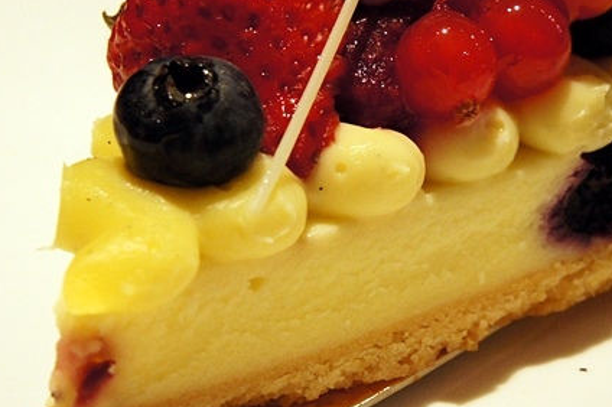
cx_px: 367
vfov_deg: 11.3
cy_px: 161
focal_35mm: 121
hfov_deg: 16.9
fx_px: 2055
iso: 1600
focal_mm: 38
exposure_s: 1/25
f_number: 9
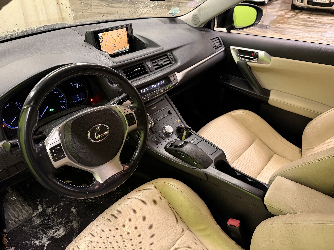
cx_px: 167
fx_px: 232
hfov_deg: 71.6
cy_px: 125
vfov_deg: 56.8
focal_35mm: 24
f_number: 1.78
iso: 320
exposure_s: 1/50
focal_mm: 6.76
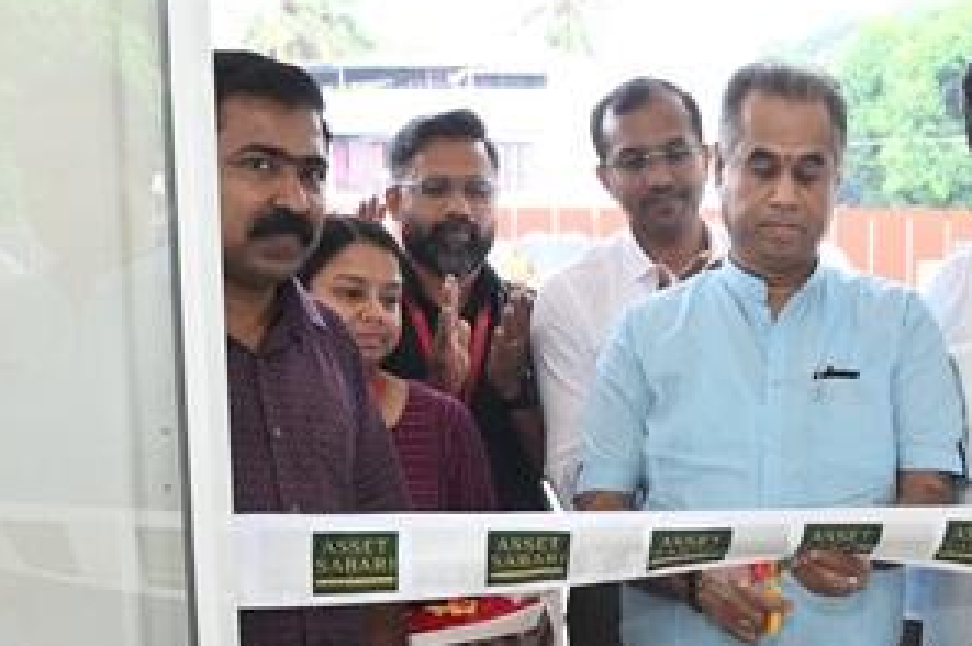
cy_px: 517
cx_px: 807
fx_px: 1753
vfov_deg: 20.6
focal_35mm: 65
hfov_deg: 30.1
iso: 1000
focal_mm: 24
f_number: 5
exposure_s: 1/125
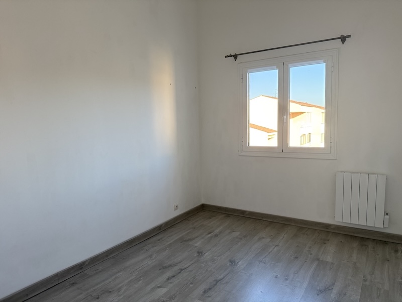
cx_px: 201
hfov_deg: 71.6
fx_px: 279
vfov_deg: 56.8
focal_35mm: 24
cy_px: 151
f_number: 1.78
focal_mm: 6.76
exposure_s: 1/149
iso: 200
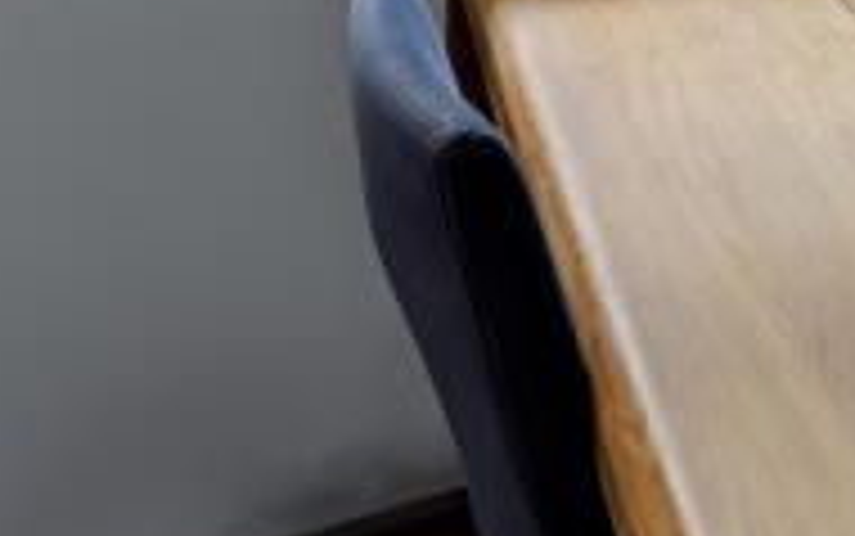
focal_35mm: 88
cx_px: 1404
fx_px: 2052
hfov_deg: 19.4
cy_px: -754
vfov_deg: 12.0
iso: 400
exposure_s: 1/25
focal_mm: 16
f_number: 8
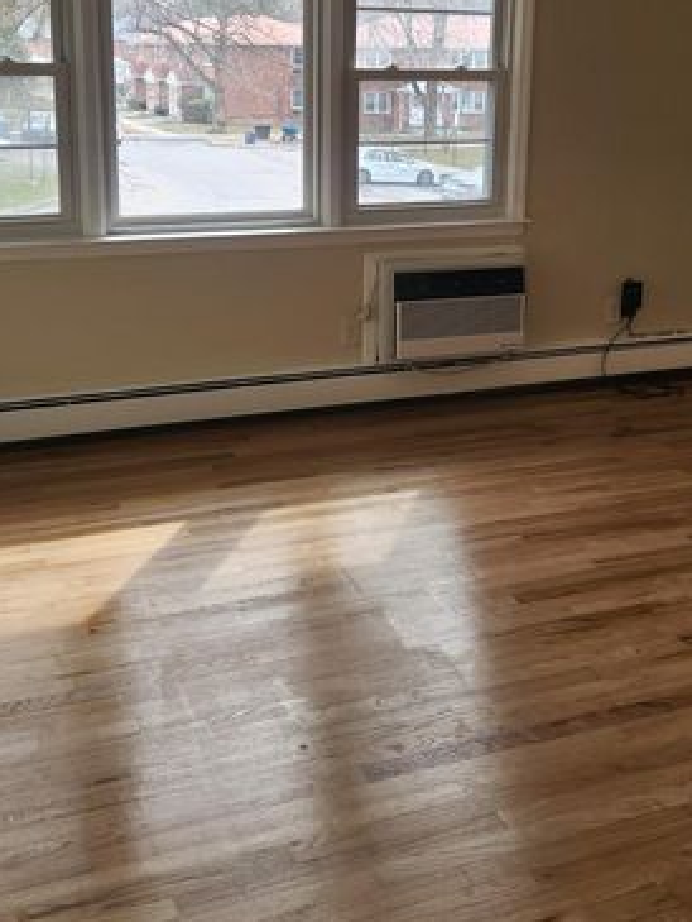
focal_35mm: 42
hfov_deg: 34.4
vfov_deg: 43.6
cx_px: 338
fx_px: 1119
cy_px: 249
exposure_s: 1/180
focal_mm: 5.4
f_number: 1.8
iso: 64
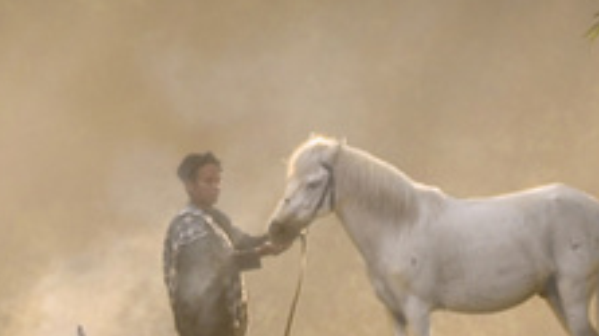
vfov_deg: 2.2
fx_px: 8935
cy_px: -126
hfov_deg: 3.8
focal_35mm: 563
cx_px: 58
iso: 100
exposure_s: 1/800
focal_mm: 80
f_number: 2.8
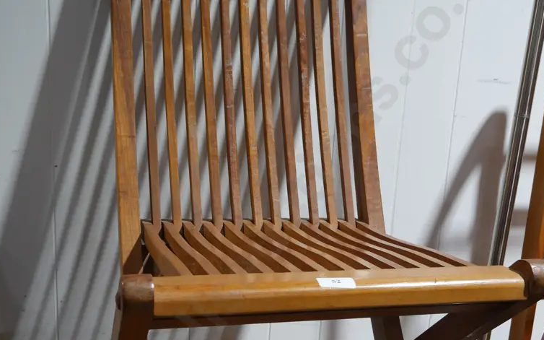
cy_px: 237
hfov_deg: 41.1
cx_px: 272
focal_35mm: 49
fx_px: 726
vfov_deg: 26.1
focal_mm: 17
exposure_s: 1/60
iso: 500
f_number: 4.5
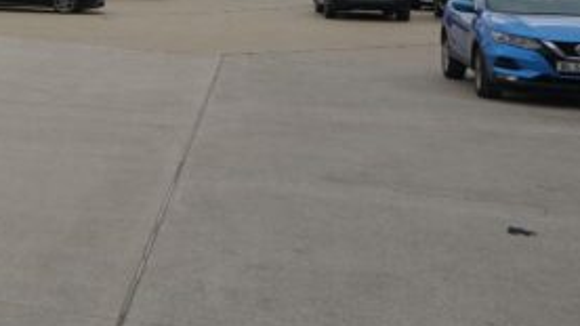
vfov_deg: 15.7
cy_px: -102
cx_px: -397
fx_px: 1122
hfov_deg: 21.6
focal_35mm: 73
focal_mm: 16
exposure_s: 1/500
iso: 100
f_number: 5.6
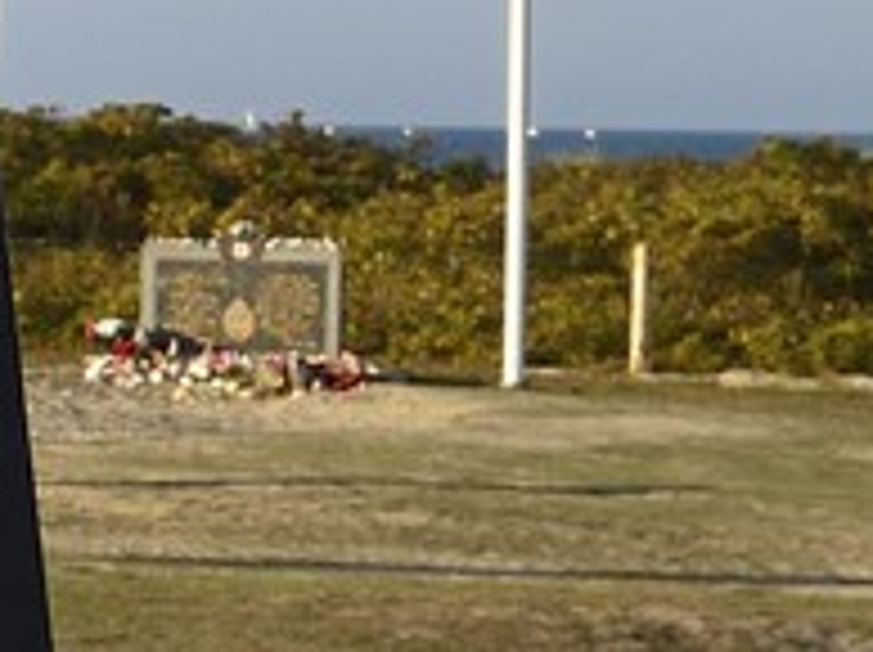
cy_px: 333
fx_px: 5995
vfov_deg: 6.2
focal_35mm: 238
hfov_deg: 6.9
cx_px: -2344
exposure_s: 1/160
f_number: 13
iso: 200
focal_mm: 30
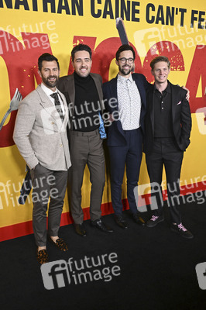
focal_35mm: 33
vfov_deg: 57.3
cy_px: 155
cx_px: 103
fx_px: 284
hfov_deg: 39.9
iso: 2000
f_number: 5.6
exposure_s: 1/250
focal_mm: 33
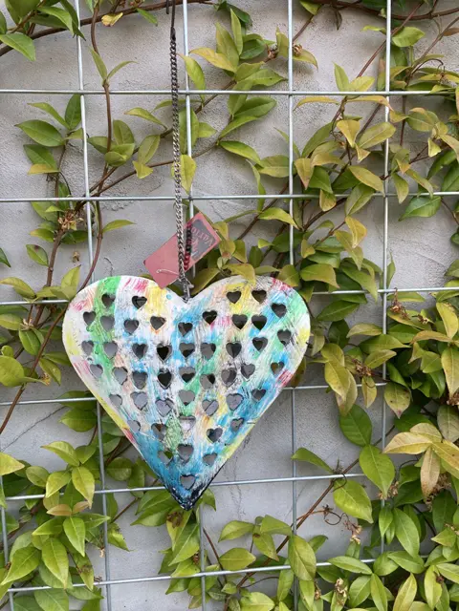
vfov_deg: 63.4
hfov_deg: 49.7
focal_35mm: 28
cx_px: 230
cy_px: 306
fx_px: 495
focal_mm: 3.99
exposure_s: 1/122
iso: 32
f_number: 1.8
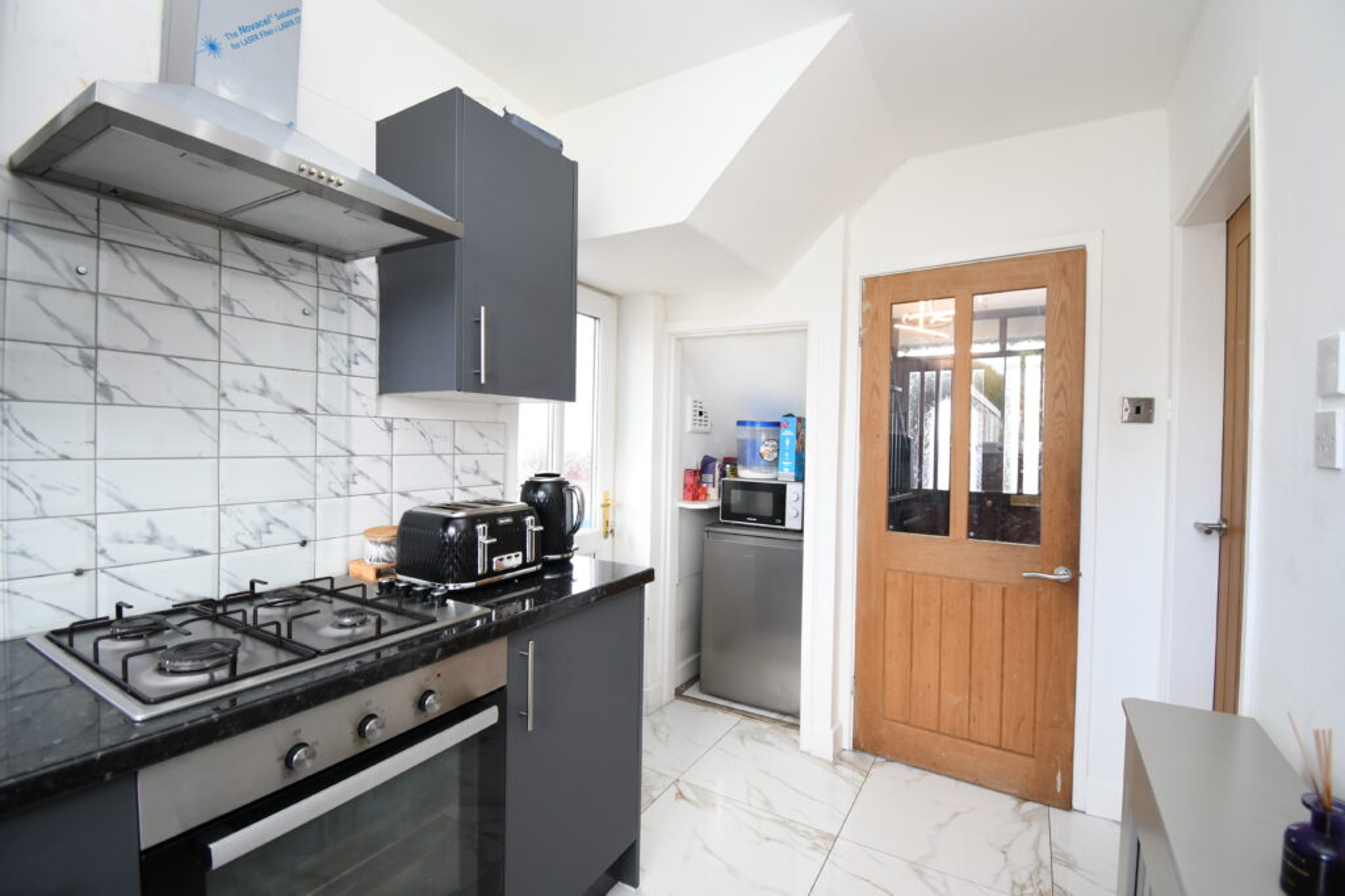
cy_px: 448
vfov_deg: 77.3
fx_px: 560
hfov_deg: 100.4
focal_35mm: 15
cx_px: 672
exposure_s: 1/40
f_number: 4.5
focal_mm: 10
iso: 560
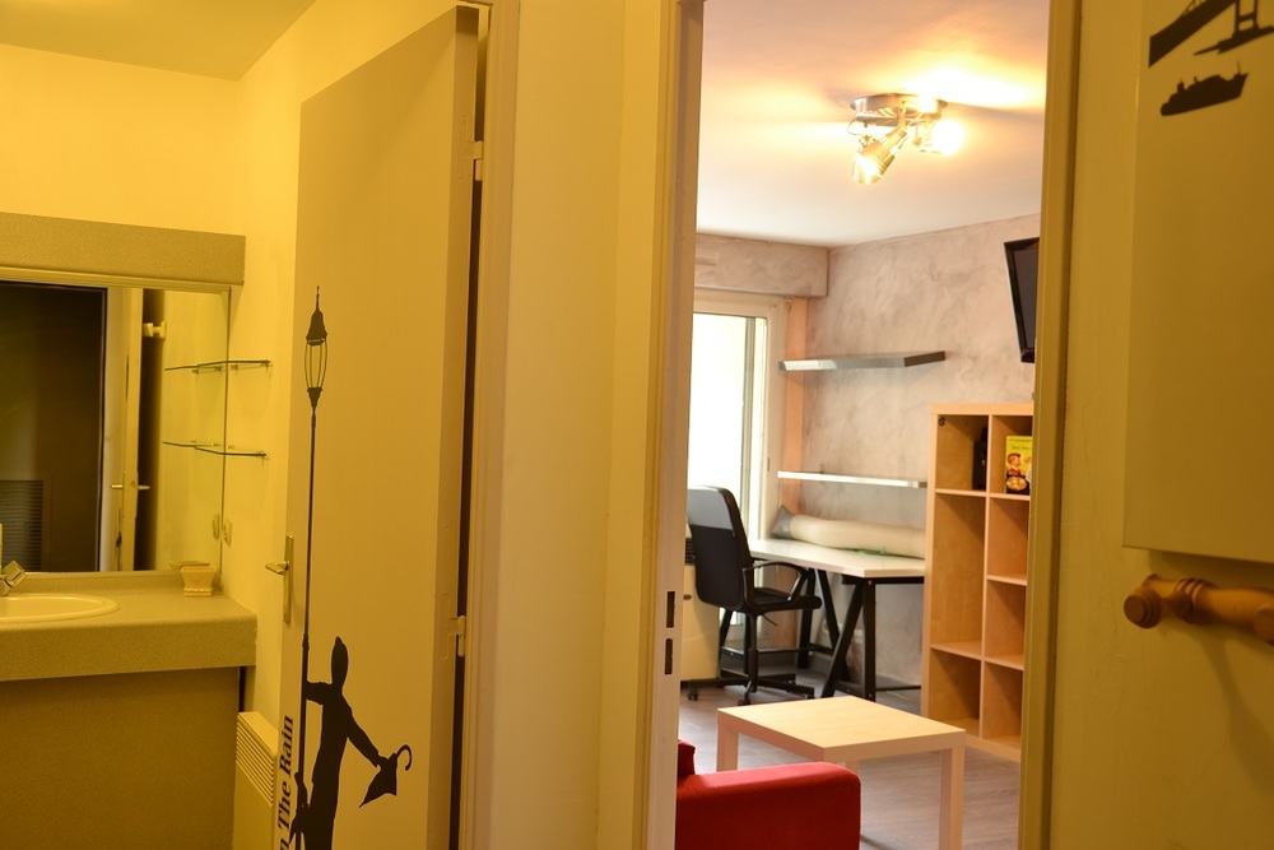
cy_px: 425
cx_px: 637
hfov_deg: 51.3
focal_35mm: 38
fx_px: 1327
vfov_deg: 35.5
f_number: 4
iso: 100
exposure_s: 1/2
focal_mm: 25
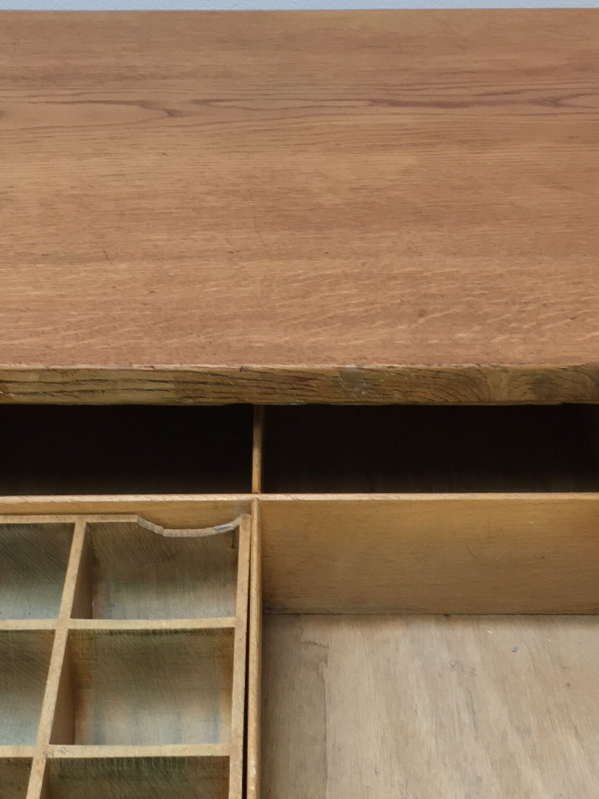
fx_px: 1384
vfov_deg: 31.3
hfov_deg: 24.4
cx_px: 275
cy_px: 649
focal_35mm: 60
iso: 64
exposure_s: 1/33
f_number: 2.2
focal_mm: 4.15
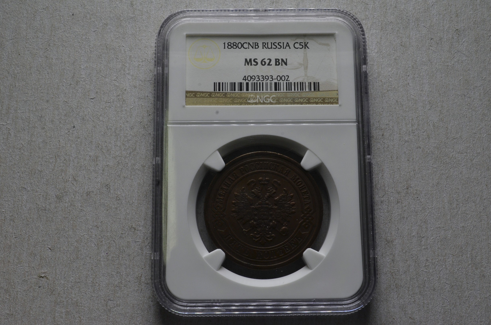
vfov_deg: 26.4
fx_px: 694
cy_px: 162
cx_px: 246
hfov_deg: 39.0
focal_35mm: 51
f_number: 14
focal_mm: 34
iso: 400
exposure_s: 1/250
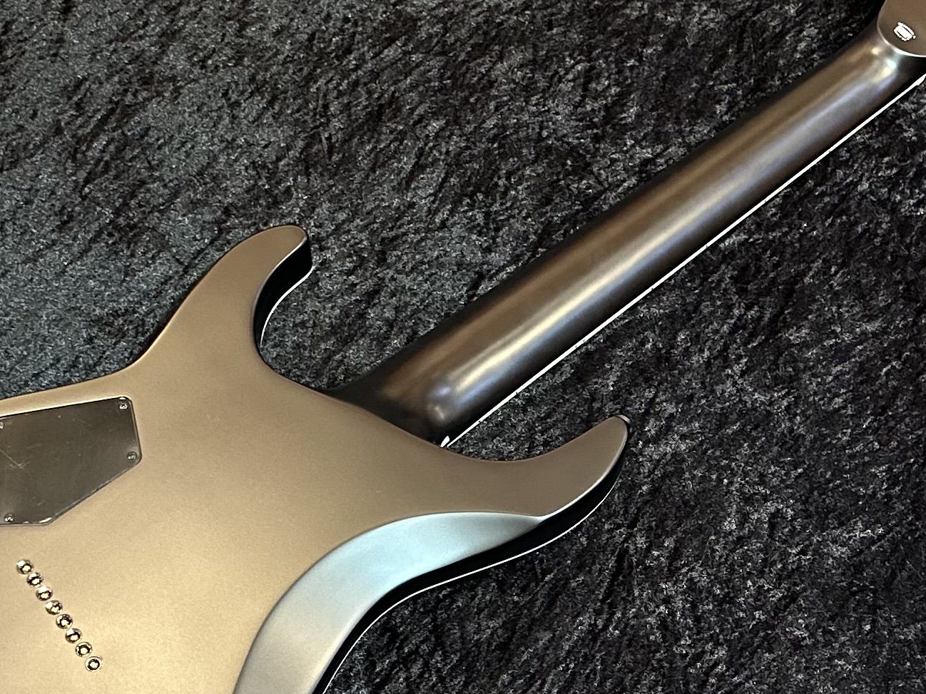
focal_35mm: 38
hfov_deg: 48.9
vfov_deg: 37.7
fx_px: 1016
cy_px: 368
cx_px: 404
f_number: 1.78
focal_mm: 6.86
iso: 500
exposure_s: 1/60
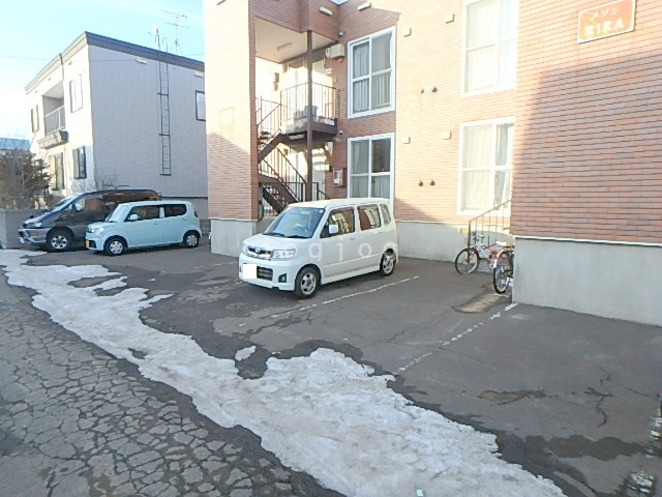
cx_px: 331
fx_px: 402
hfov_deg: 79.0
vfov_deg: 63.4
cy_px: 248
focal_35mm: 21
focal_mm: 3.7
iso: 125
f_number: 3.5
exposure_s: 1/320
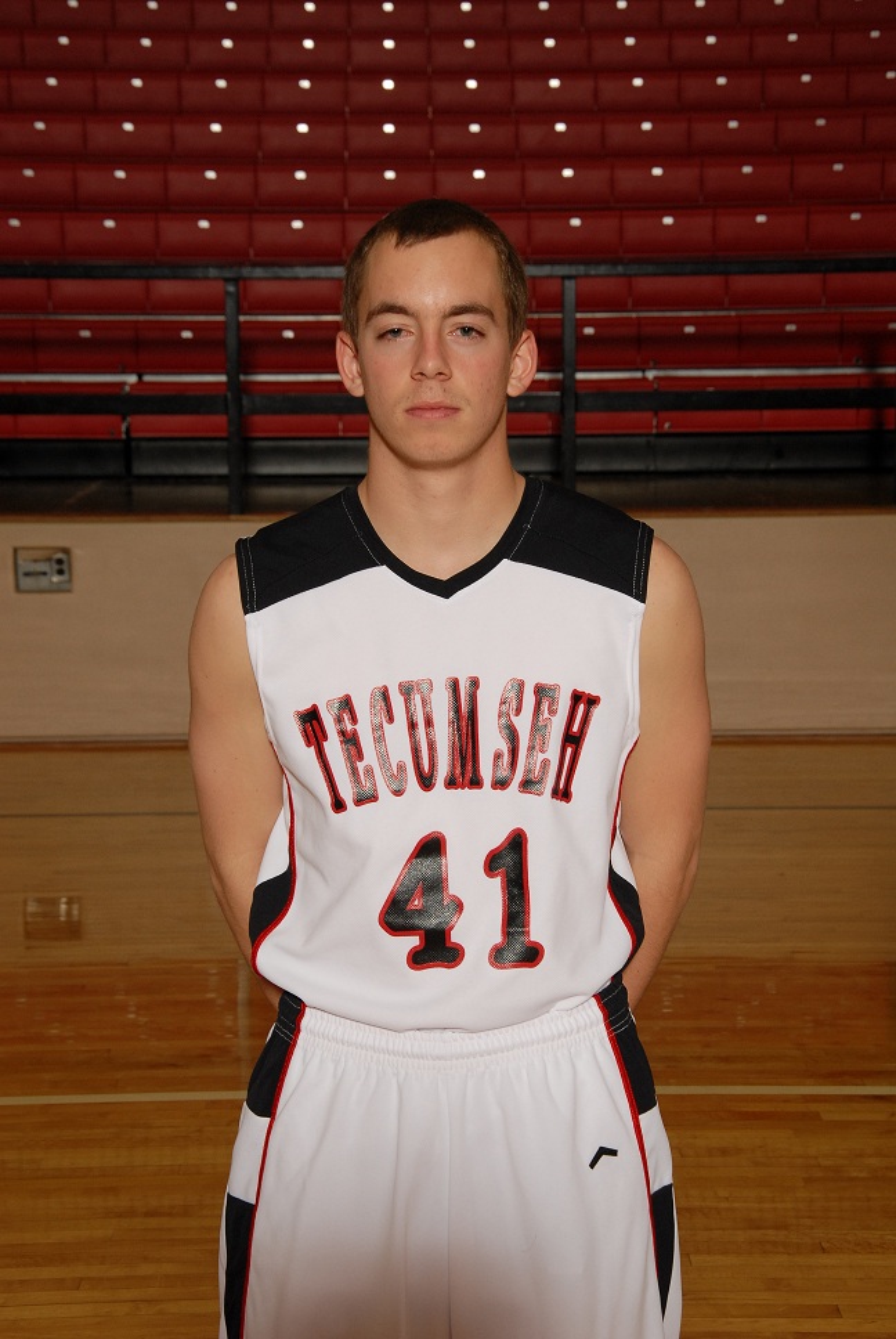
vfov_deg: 27.0
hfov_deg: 18.2
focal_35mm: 75
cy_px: 670
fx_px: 2792
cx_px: 448
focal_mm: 50
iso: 400
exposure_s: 1/125
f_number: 10
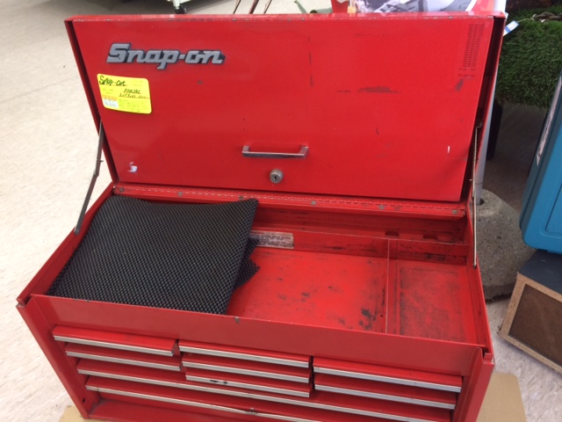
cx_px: 281
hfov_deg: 61.7
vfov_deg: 48.2
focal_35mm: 29
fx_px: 471
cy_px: 211
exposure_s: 1/30
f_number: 2.2
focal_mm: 4.15
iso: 64
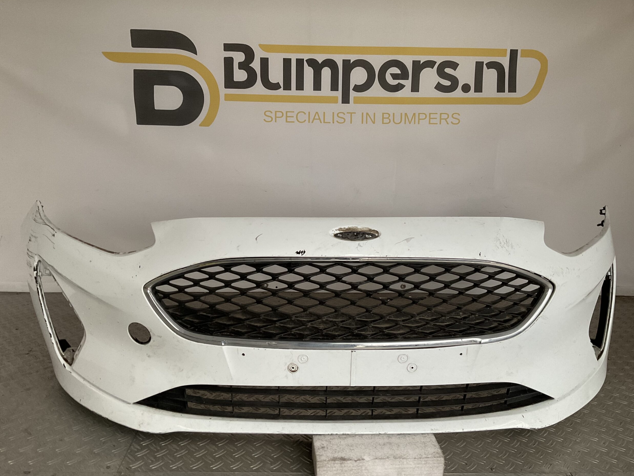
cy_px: 243
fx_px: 549
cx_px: 320
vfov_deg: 46.8
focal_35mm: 30
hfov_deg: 60.0
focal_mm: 3
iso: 100
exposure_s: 1/50
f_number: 1.8
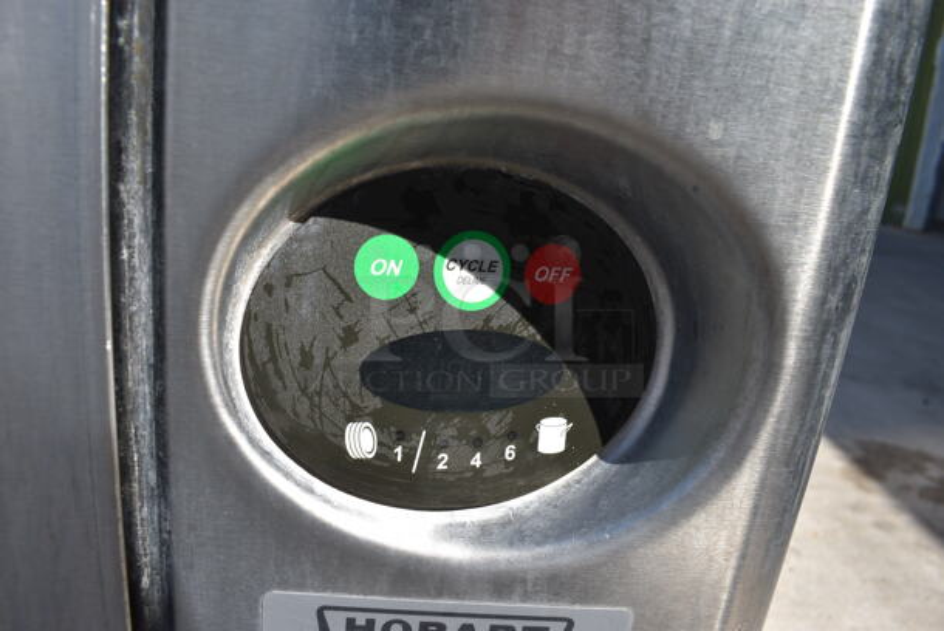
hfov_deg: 67.3
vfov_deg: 48.0
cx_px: 472
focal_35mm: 27
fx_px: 709
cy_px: 316
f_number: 8
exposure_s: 1/250
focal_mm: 18
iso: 100
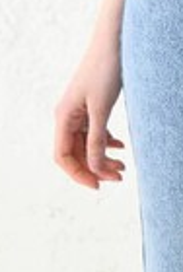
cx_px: 348
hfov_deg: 3.7
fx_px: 2838
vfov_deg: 5.4
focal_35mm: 374
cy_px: -326
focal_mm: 70
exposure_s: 1/160
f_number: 5.6
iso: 100
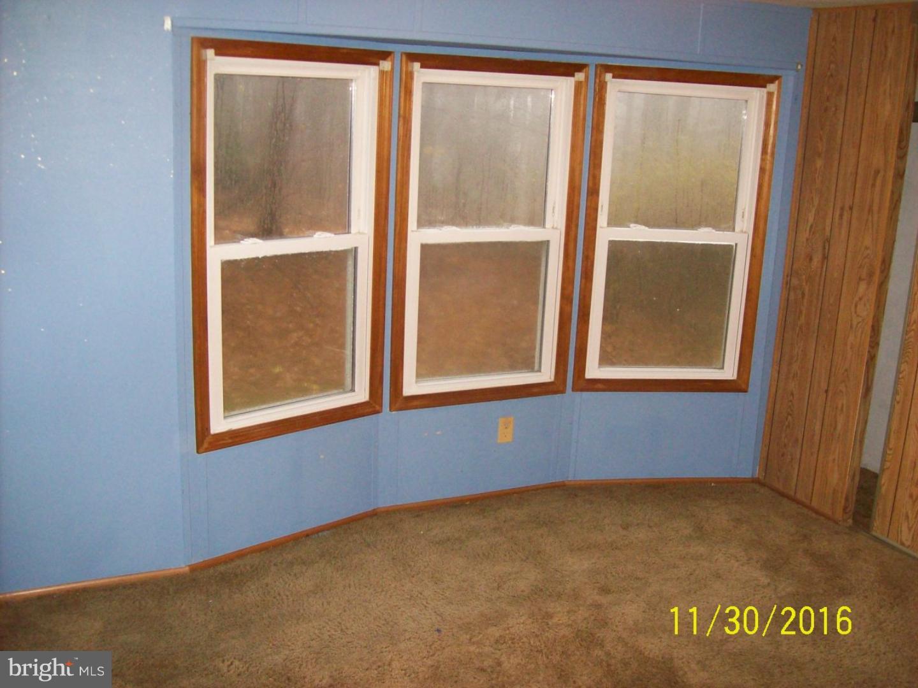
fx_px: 955
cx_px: 459
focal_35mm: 36
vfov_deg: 39.7
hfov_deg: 51.4
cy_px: 344
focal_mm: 6
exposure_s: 1/64
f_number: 2.7
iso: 200
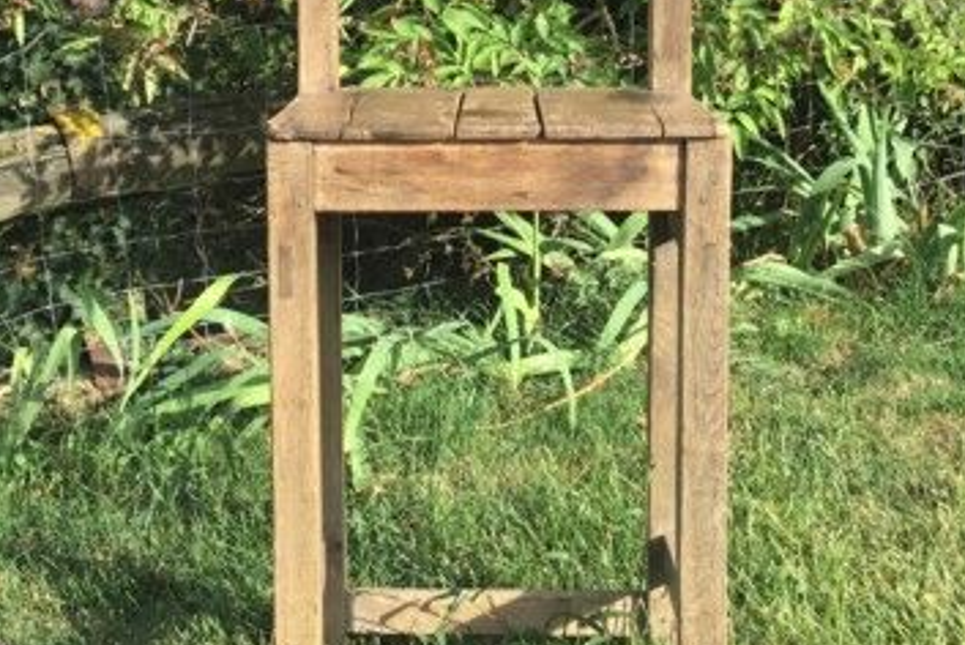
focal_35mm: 73
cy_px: 137
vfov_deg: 18.5
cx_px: 418
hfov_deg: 27.7
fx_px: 1958
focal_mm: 3.3
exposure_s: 1/424
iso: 25
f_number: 2.4
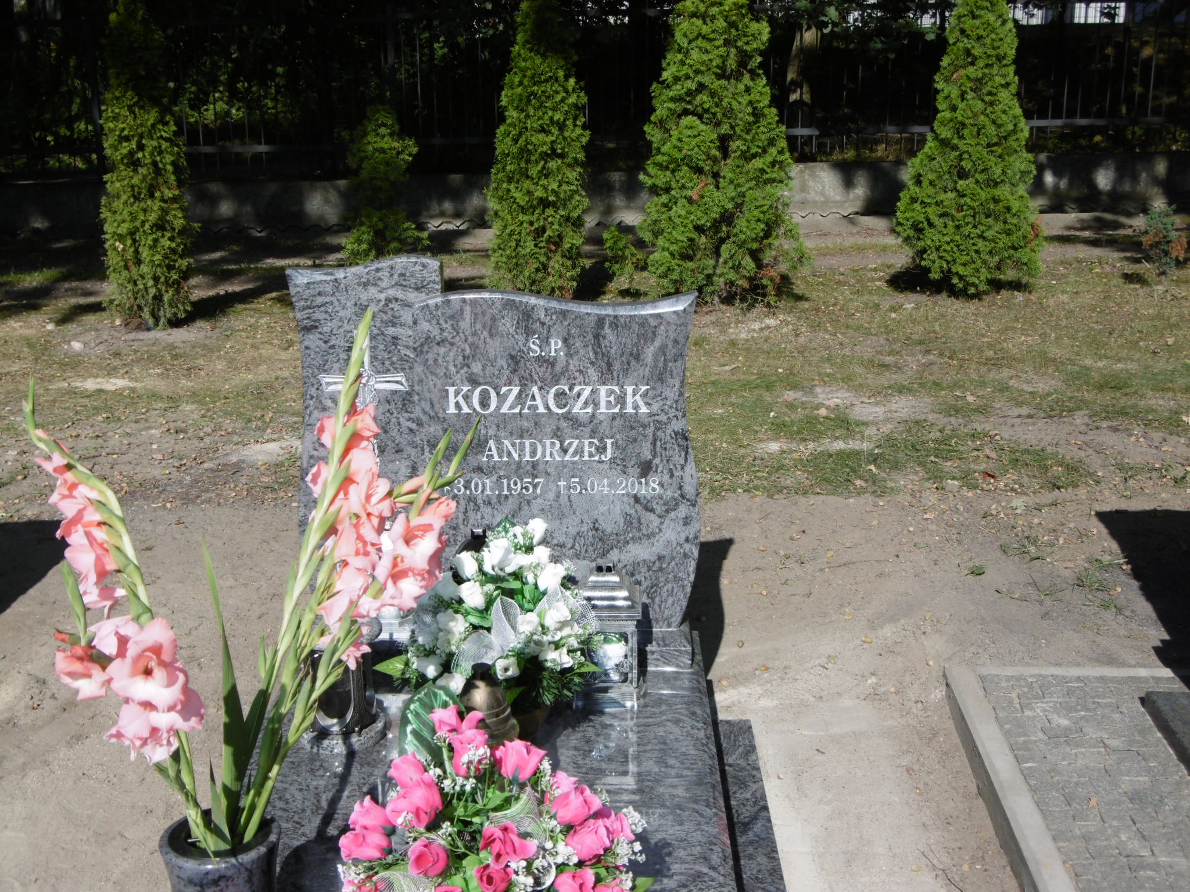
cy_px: 446
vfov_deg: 33.6
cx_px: 595
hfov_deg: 43.9
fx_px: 1478
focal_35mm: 43
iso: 100
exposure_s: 1/1000
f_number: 3.8
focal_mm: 7.7
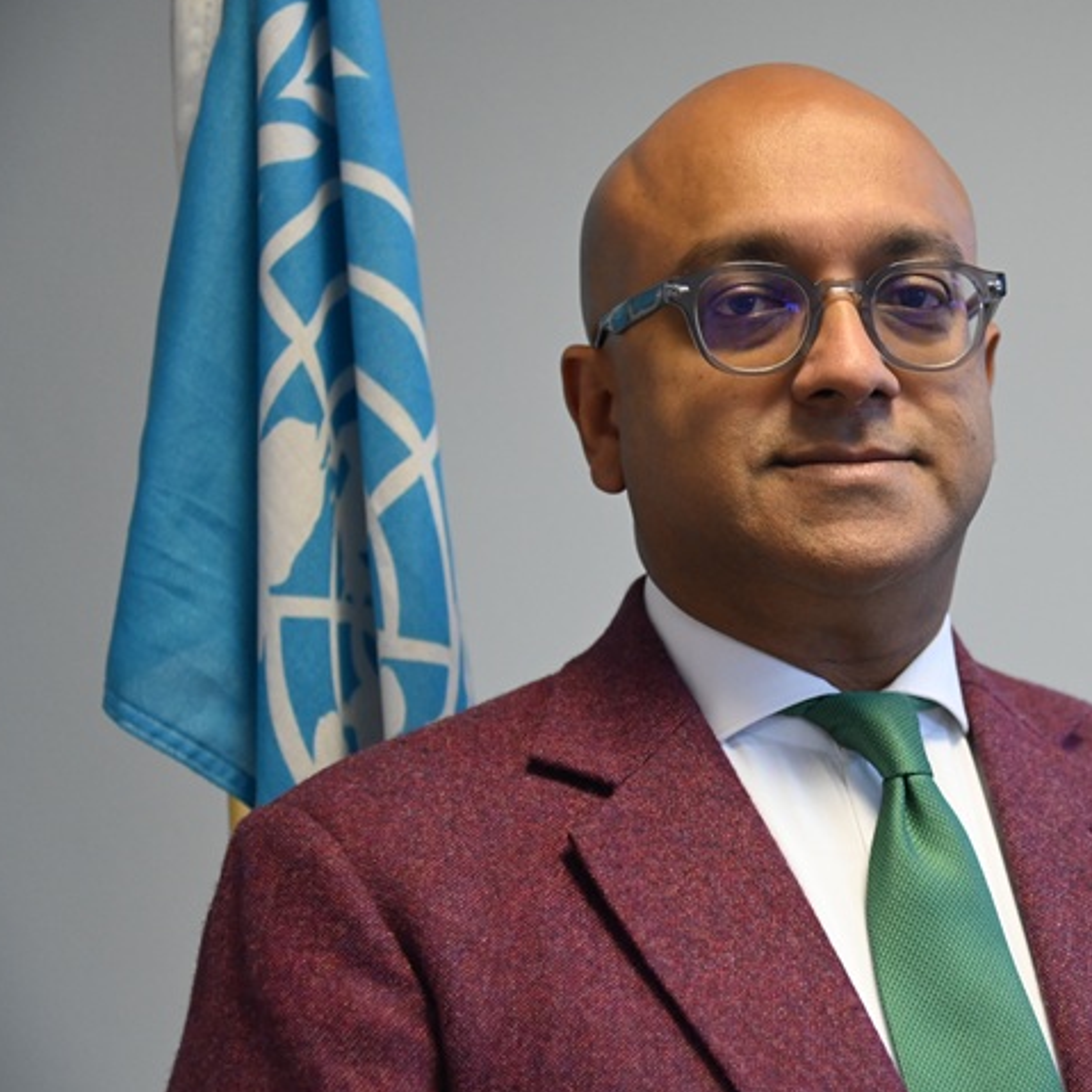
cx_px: 882
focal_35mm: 78
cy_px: 554
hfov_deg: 21.9
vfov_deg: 22.2
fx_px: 2784
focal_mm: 55
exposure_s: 1/125
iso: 3200
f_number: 4
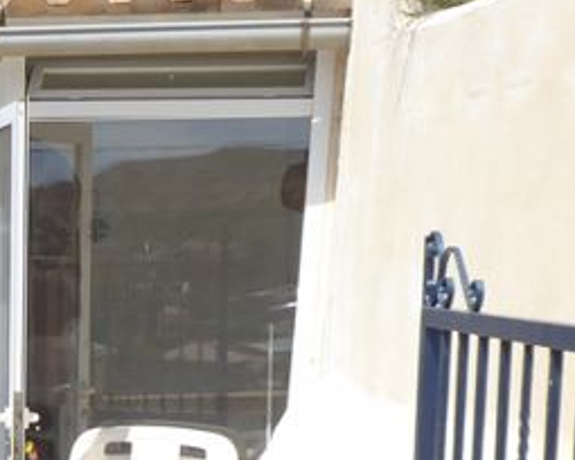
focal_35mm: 97
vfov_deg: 15.5
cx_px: -132
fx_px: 1651
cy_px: 480
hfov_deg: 18.6
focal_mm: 6.3
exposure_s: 1/800
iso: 80
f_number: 3.7
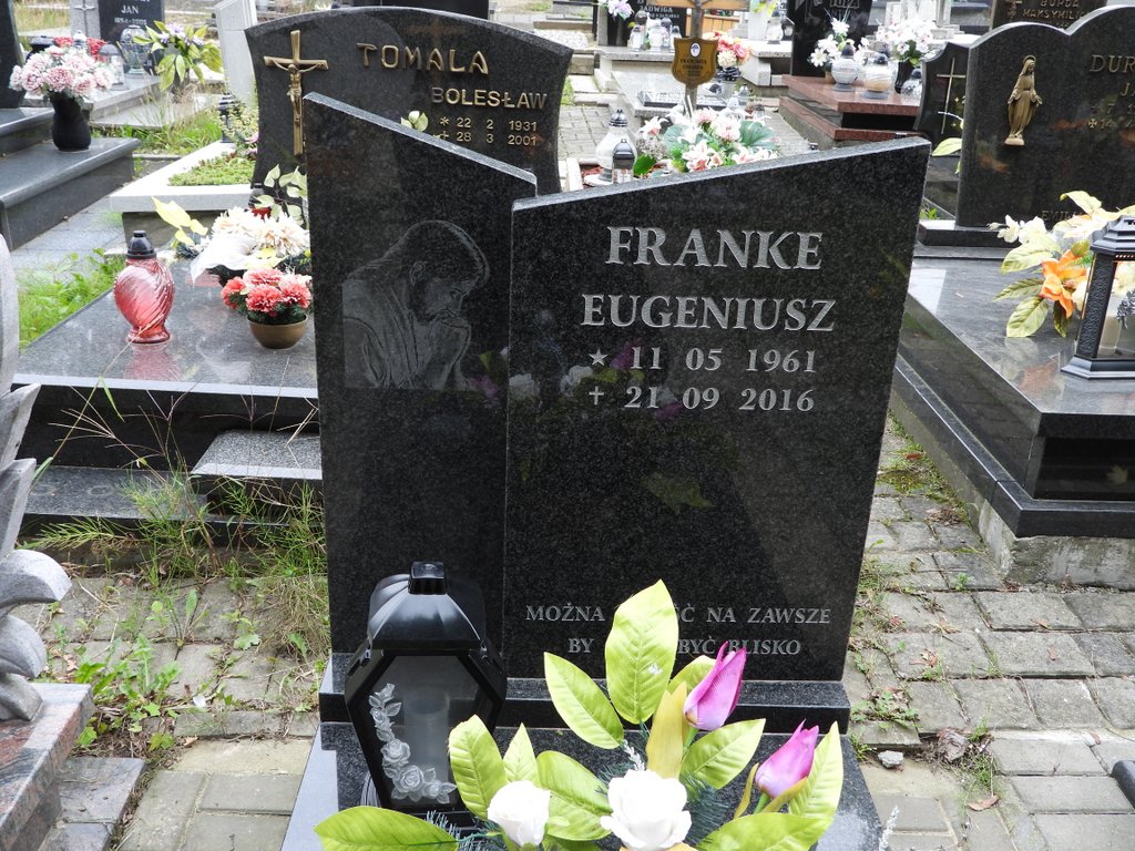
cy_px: 426
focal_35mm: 32
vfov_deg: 44.2
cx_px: 568
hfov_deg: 56.8
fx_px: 1049
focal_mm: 5.8
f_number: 3.2
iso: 100
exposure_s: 1/125
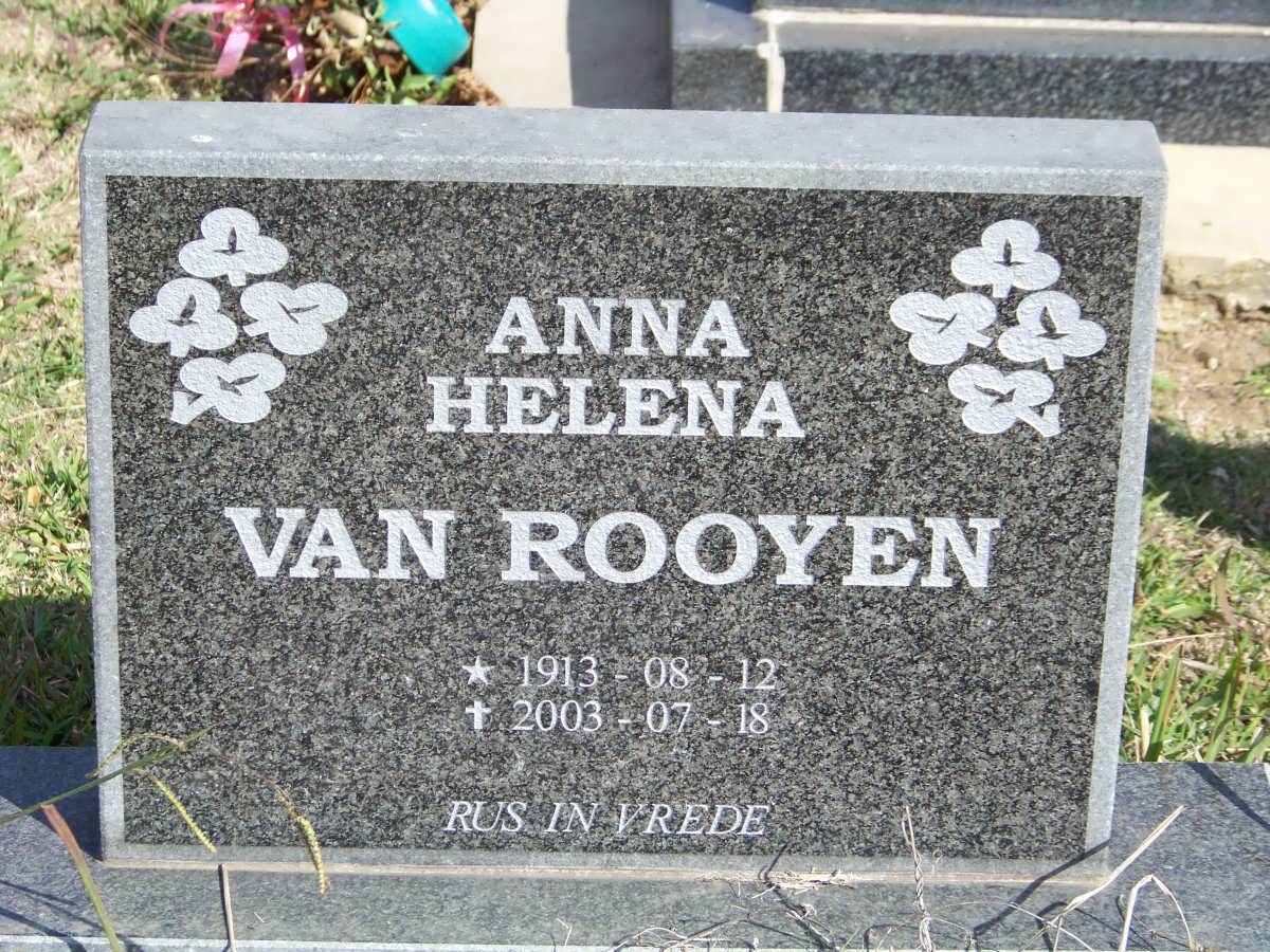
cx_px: 635
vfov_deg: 12.8
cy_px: 476
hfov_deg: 17.0
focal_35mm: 116
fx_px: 4256
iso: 64
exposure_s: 1/500
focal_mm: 19.3
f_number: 3.2
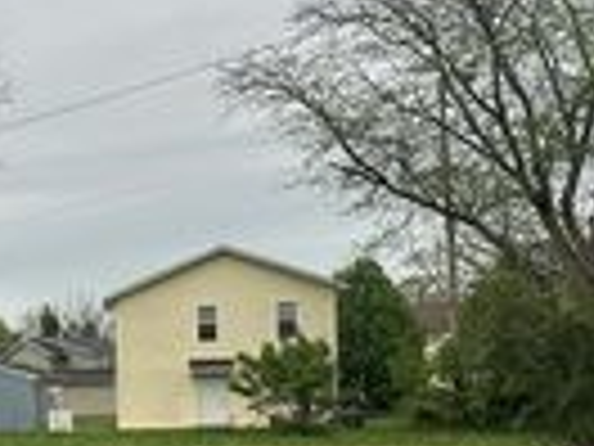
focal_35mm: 91
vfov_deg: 16.0
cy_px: 421
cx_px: -504
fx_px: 1562
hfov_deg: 17.2
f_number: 1.78
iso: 80
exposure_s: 1/634
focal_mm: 6.86
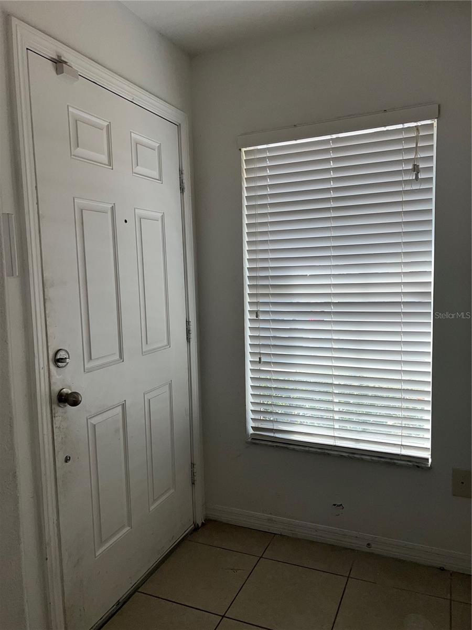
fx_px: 473
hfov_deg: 53.1
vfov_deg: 67.3
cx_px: 236
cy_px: 315
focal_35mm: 26
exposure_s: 1/887
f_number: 1.5
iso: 32
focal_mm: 5.7
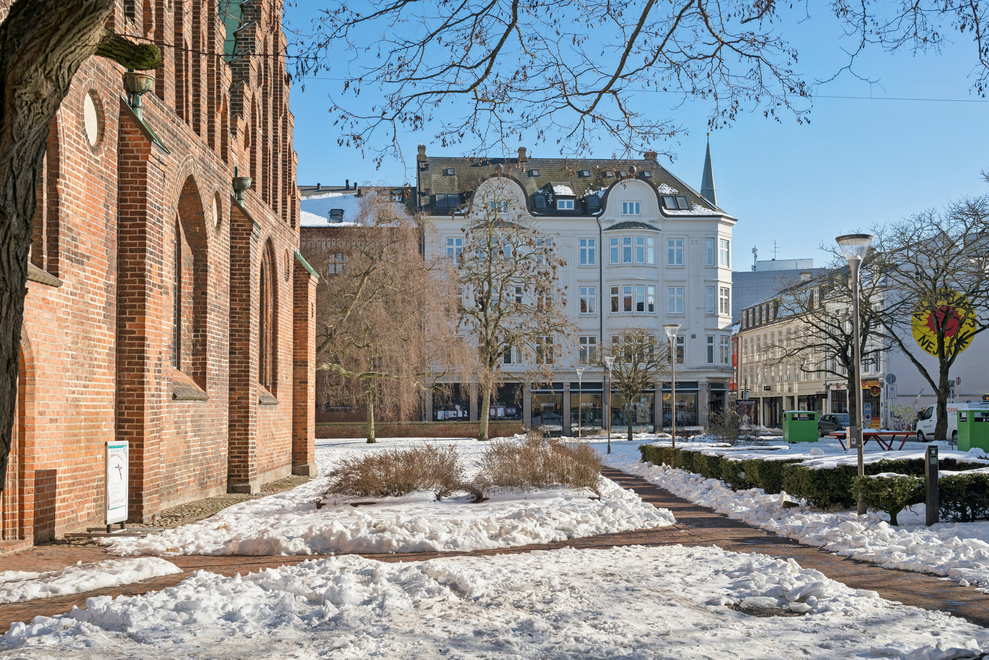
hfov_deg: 53.1
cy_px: 330
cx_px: 494
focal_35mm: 36
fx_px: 989
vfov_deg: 36.9
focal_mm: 36
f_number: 7.1
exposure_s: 1/640
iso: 125
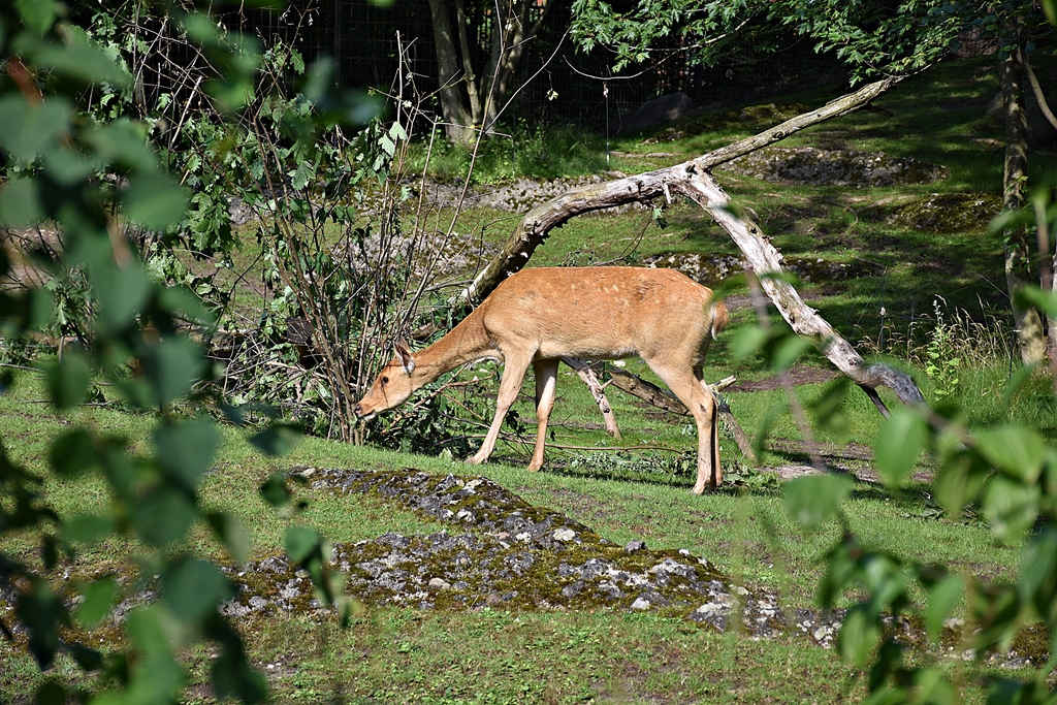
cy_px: 352
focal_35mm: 135
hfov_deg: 15.2
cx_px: 528
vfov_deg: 10.2
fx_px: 3964
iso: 200
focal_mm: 90
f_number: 5.6
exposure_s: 1/500
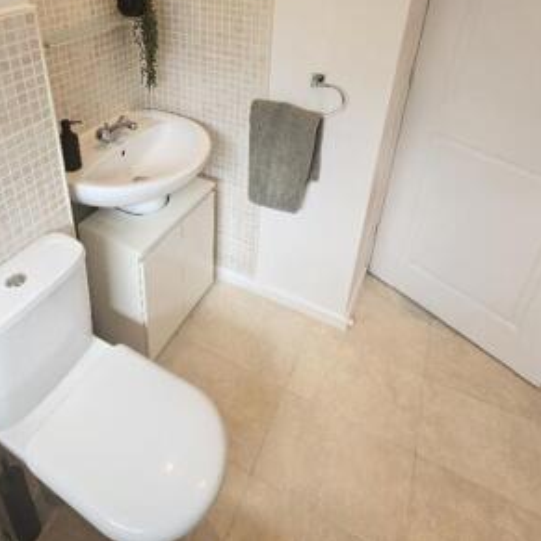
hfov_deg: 66.8
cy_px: 139
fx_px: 407
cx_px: 224
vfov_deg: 63.5
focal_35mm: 23
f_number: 2.2
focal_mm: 2.2
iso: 64
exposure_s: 1/50
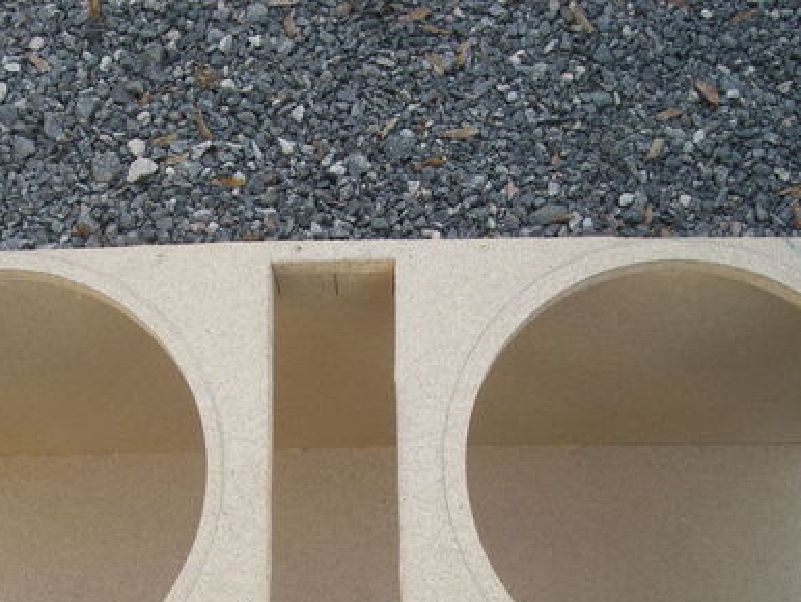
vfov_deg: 24.8
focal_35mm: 58
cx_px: 320
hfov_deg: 33.1
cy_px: 482
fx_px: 1343
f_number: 2.8
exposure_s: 1/214
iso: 50
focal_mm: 5.7
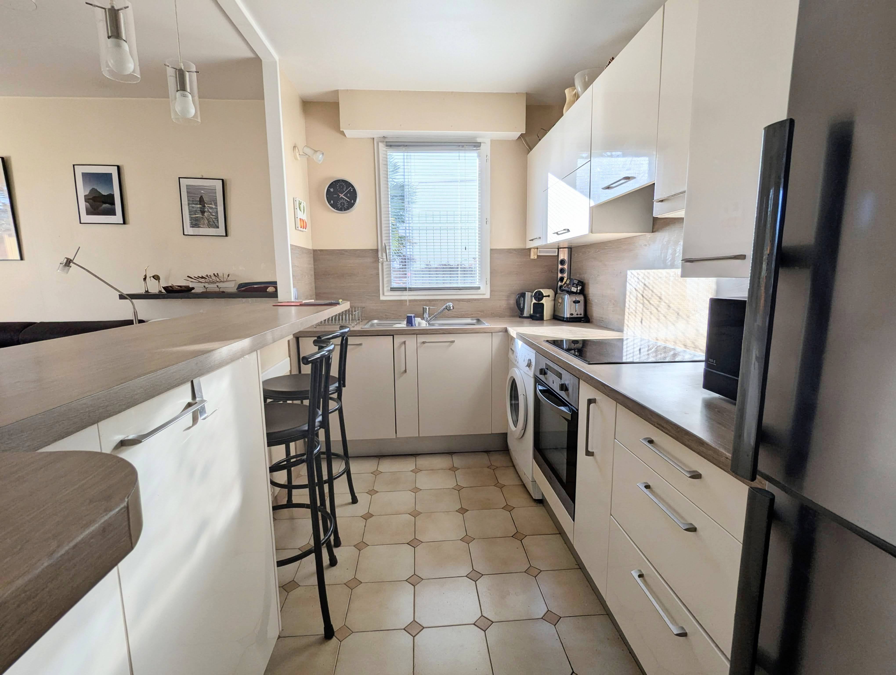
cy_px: 338
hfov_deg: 94.4
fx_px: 415
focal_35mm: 16
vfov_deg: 78.2
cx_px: 448
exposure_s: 1/432
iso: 49
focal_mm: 2.35
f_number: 2.2
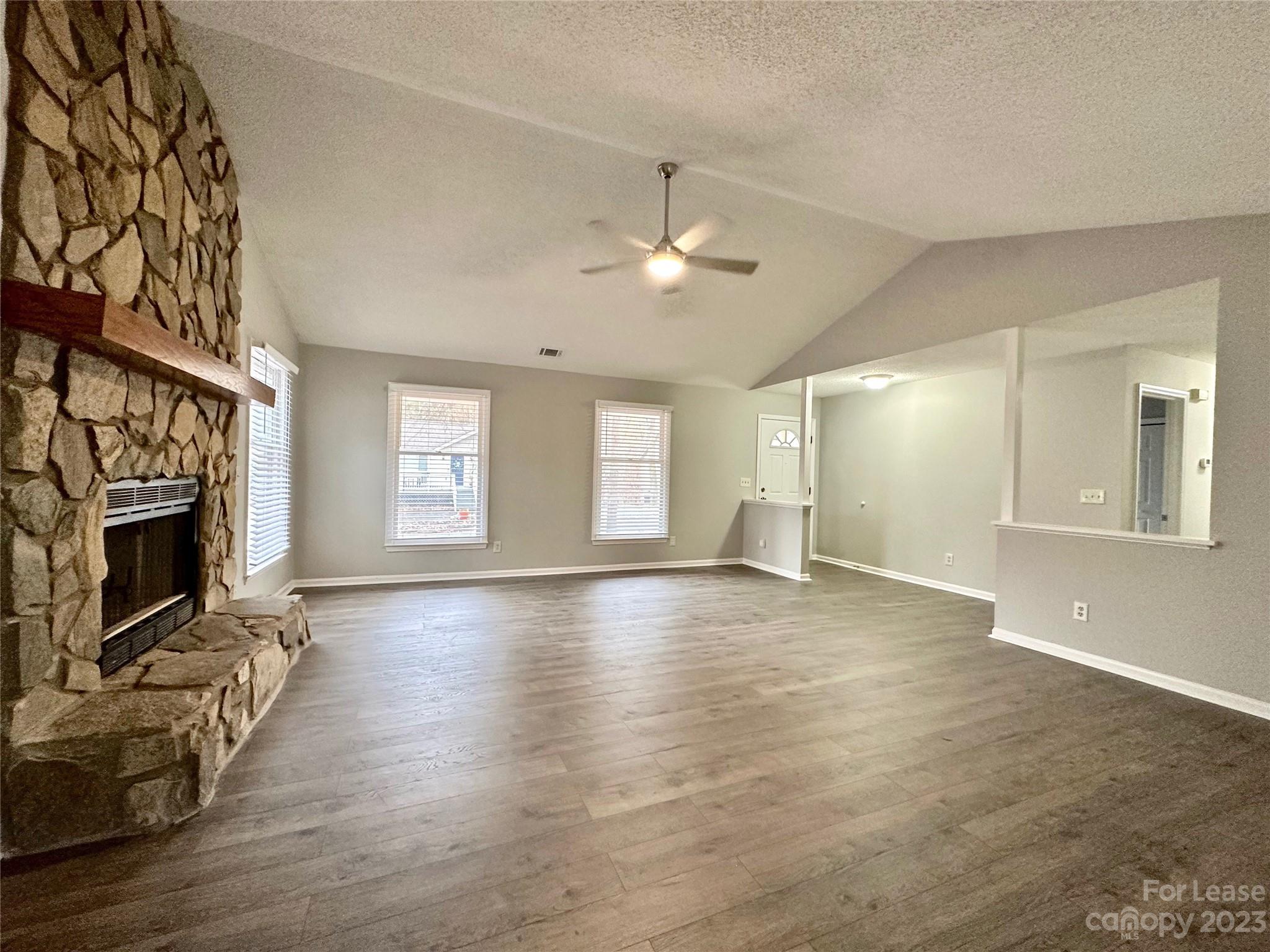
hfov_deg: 102.1
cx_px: 635
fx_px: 514
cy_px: 476
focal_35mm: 14
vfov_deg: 85.7
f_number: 2.2
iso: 320
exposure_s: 1/60
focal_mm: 2.22
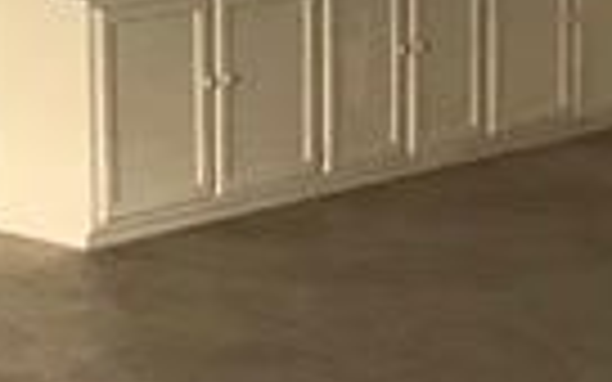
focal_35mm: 196
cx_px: -378
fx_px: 3269
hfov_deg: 10.3
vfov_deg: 6.6
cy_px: -115
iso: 40
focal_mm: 3.99
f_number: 1.8
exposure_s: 1/30
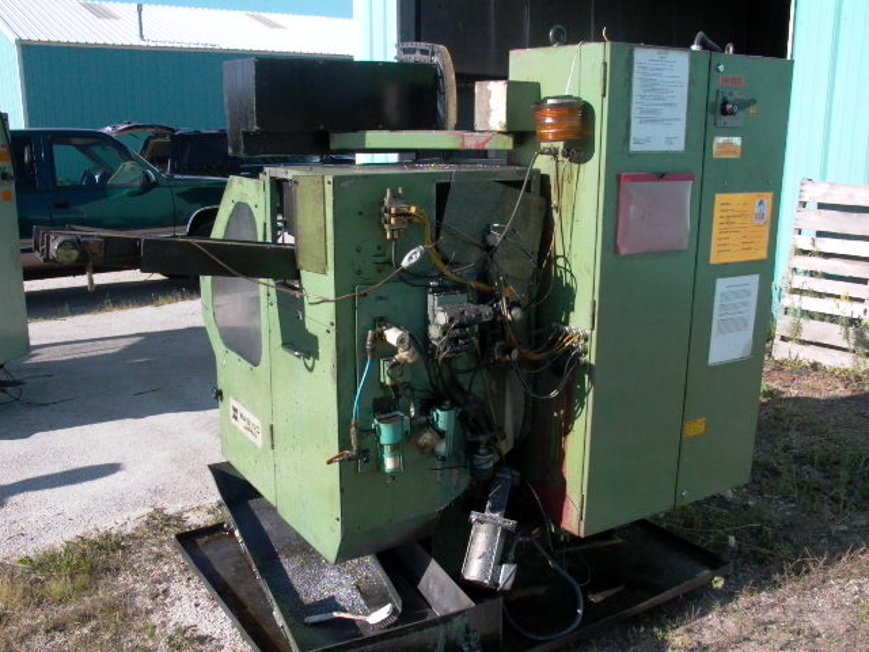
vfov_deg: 42.9
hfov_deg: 55.4
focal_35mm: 33
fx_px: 828
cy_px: 326
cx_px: 434
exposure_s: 1/652
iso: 100
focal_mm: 7.13
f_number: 4.59
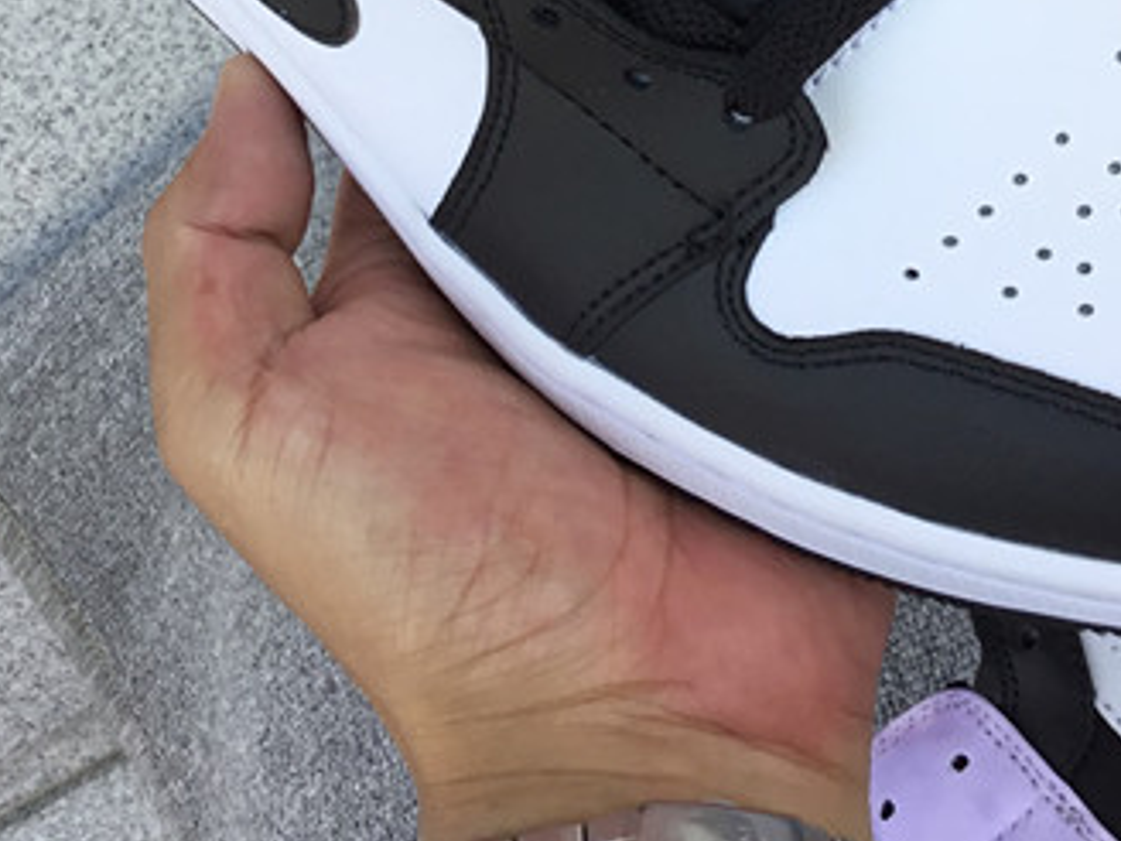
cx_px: 670
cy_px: -193
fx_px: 2753
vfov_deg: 16.6
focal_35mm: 85
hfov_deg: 23.0
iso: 25
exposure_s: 1/189
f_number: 2.4
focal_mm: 3.3
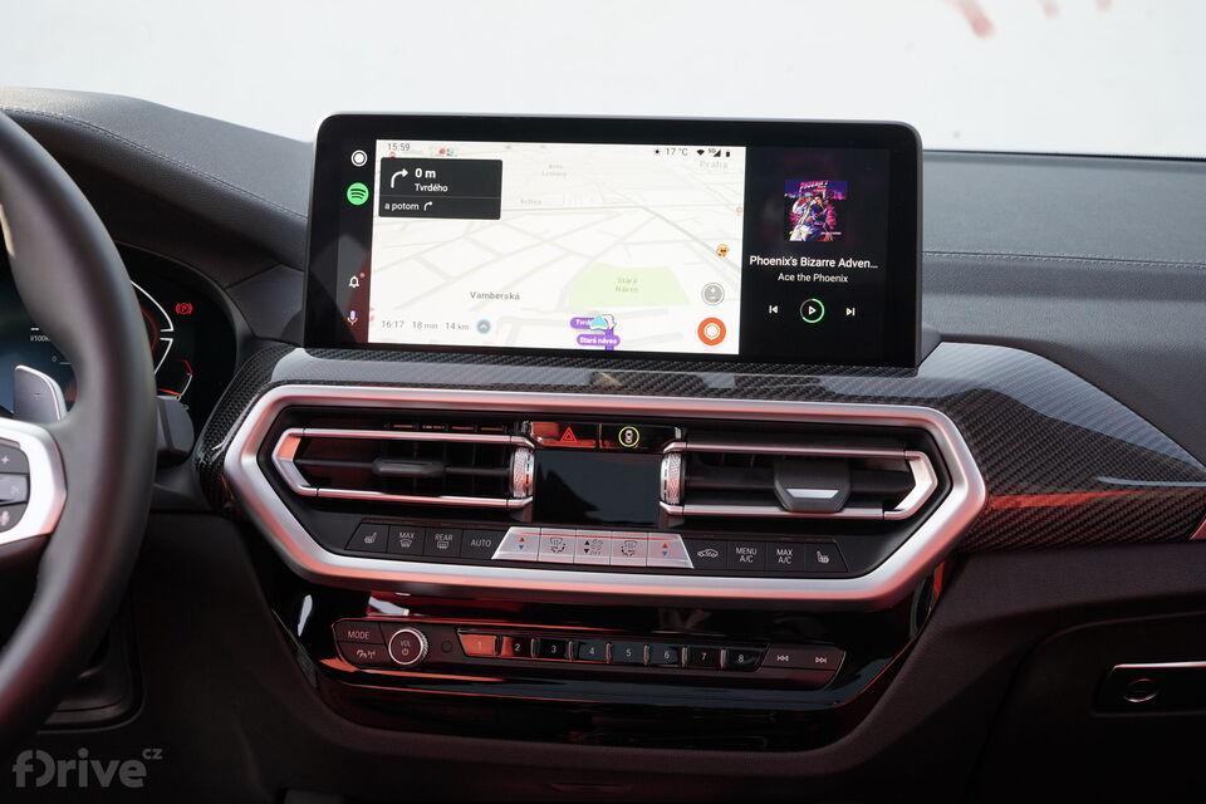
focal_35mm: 48
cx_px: 603
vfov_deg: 28.1
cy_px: 402
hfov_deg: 41.1
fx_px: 1608
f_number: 8
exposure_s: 1/200
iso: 1250
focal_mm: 48
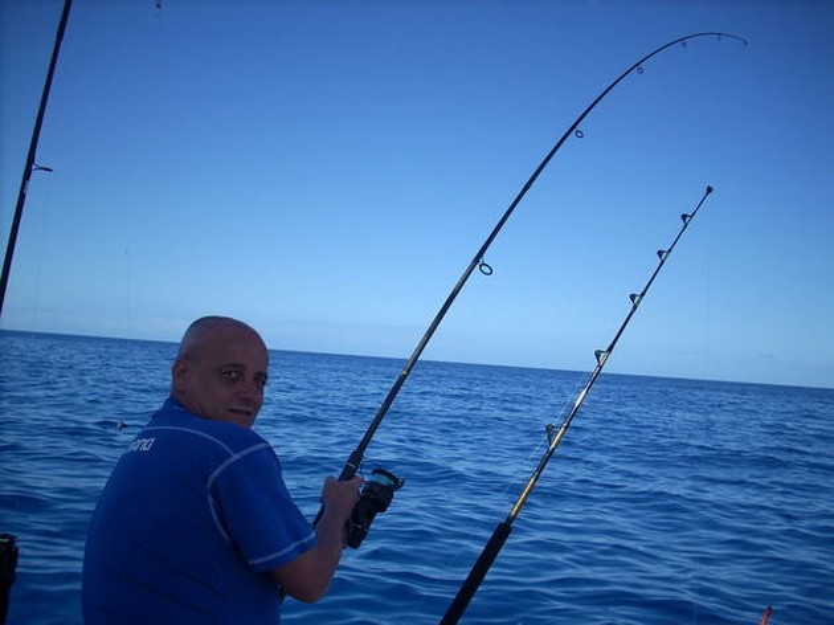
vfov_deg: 38.6
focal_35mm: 37
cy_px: 312
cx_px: 417
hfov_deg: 50.2
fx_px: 891
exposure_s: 1/386
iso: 64
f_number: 5.6
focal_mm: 6.2
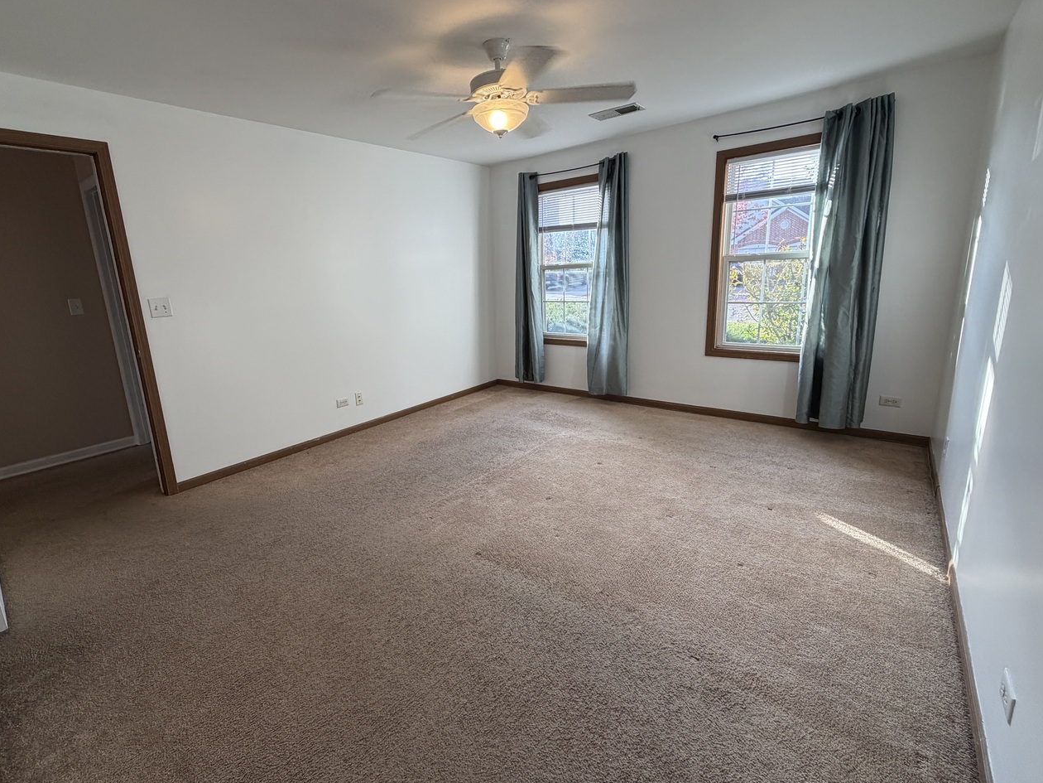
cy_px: 379
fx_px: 482
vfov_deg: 78.1
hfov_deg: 94.3
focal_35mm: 16
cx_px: 475
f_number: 2.2
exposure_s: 1/121
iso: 160
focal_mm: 2.22
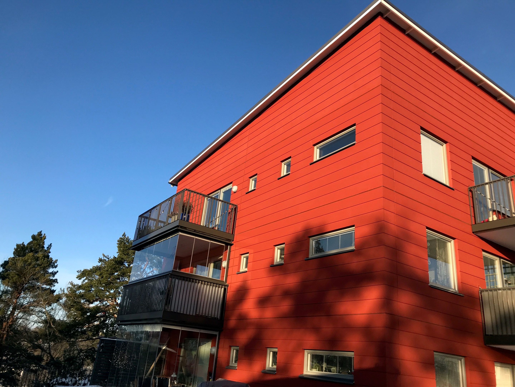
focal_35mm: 28
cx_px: 258
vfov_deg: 49.7
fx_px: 417
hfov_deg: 63.4
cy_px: 194
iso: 20
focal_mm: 3.99
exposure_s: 1/967
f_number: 1.8
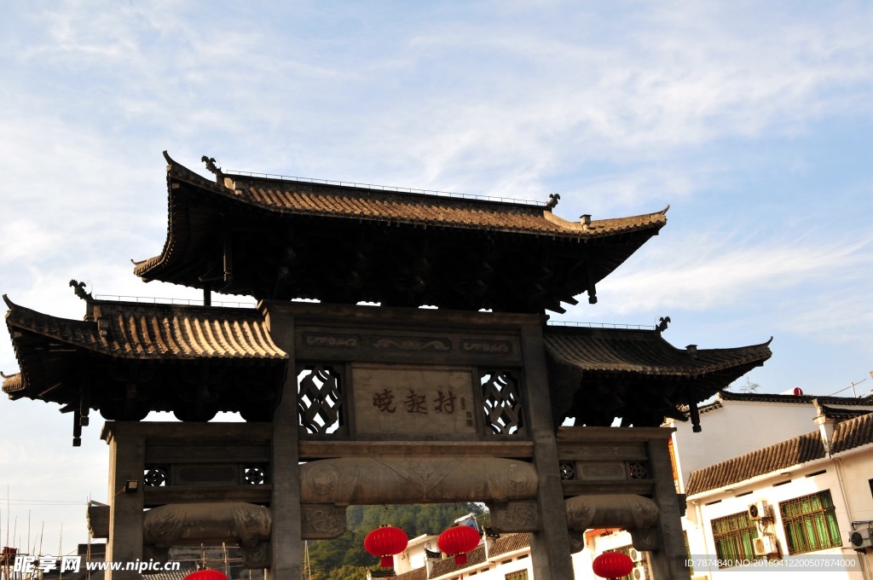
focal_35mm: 42
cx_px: 436
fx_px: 1017
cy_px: 290
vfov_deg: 31.8
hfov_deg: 46.5
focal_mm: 28
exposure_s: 1/250
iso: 200
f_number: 8
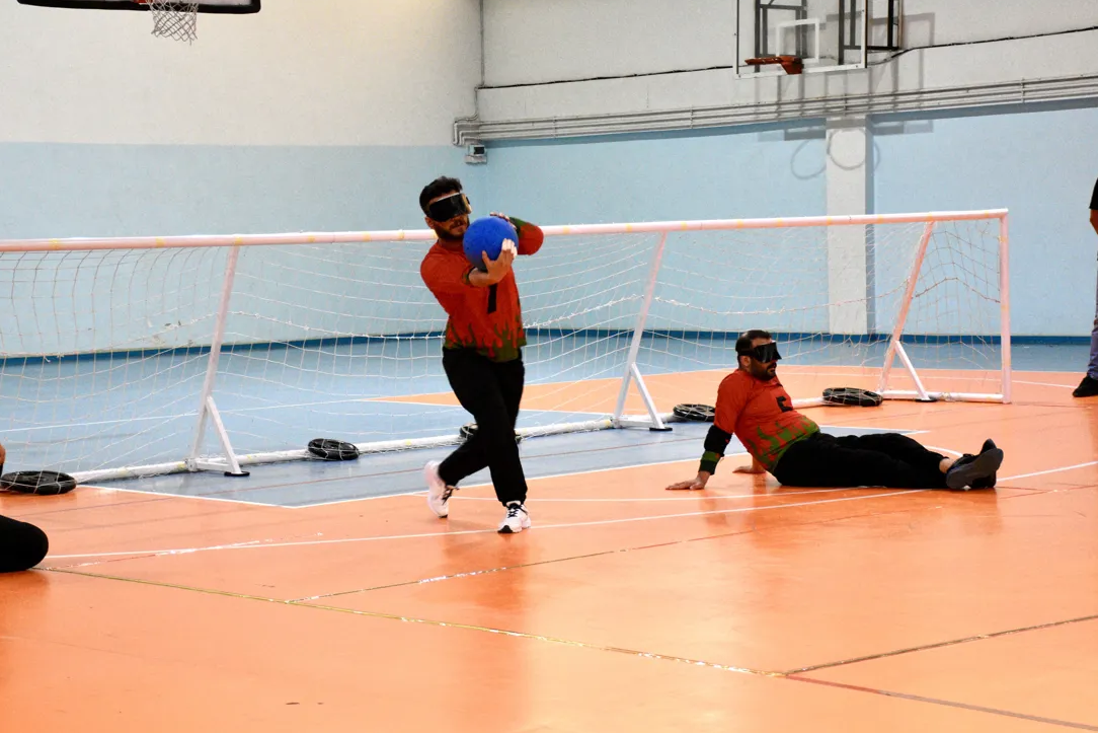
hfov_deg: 24.5
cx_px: 527
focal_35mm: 83
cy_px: 396
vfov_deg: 16.5
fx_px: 2532
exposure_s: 1/125
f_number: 5.6
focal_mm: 50
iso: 3200
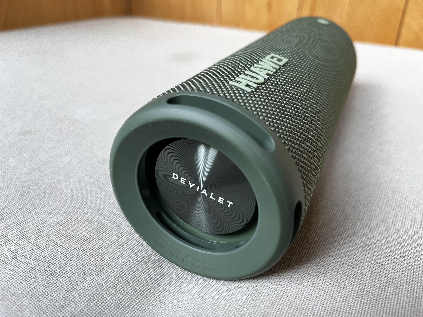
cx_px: 212
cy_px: 158
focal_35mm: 26
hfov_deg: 67.3
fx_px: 318
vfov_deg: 53.1
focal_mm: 5.1
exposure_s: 1/101
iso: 125
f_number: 1.6
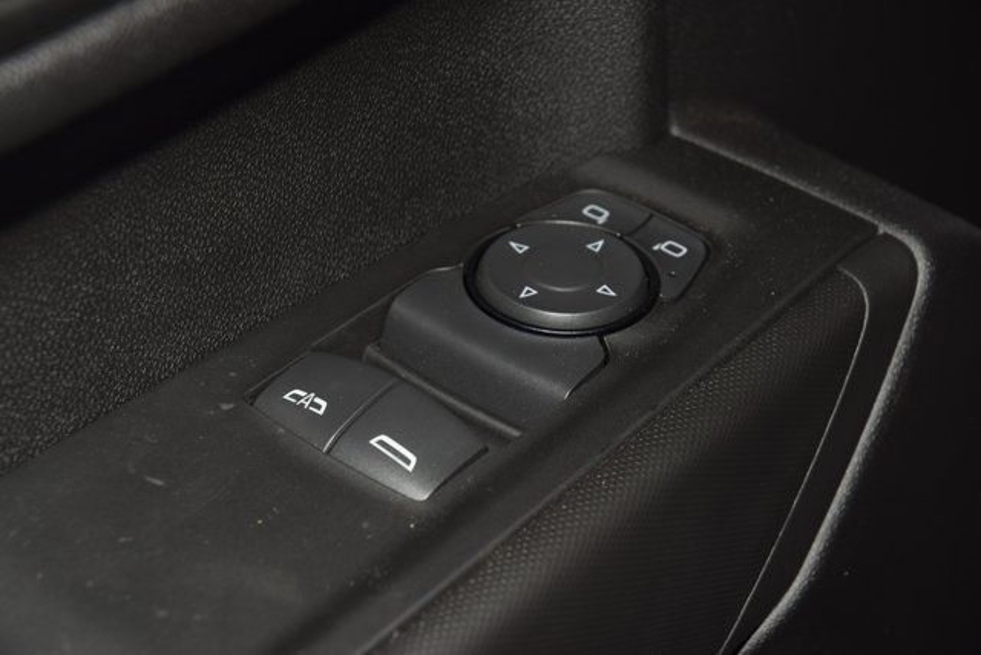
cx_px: 490
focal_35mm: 105
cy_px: 328
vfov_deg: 13.0
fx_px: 2862
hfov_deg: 19.5
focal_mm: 70
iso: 100
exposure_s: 1/125
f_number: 8
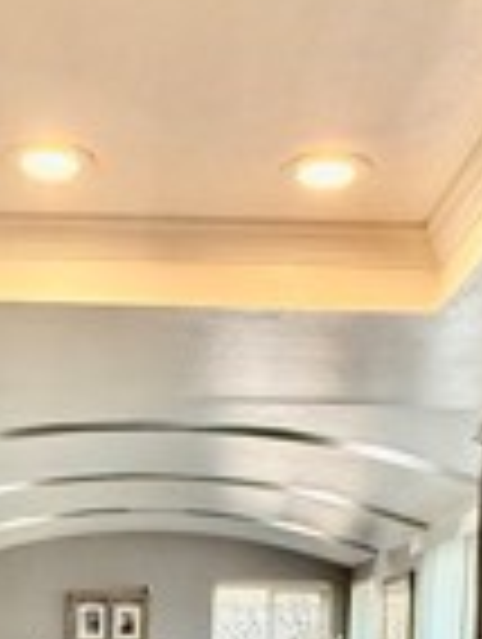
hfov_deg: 23.2
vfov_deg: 26.1
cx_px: 135
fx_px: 1166
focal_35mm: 63
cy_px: 837
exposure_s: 1/120
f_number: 2.2
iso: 400
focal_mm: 2.22
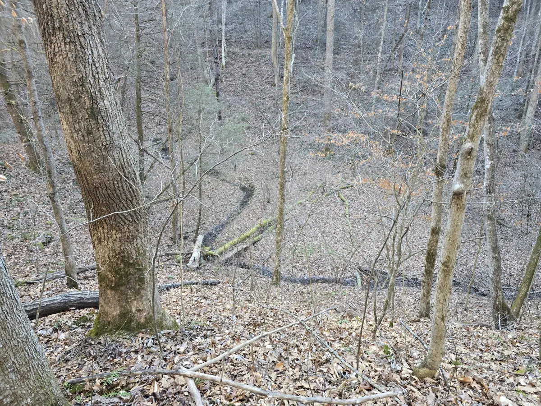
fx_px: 359
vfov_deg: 58.9
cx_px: 270
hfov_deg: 73.9
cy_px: 203
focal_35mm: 23
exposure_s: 1/120
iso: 200
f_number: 1.7
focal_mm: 6.3
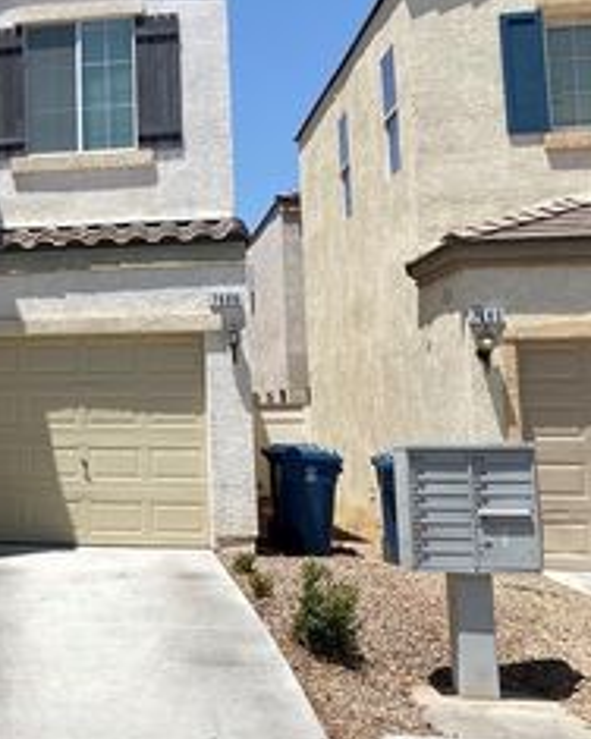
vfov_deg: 34.7
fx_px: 1181
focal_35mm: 54
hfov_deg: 24.5
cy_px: 307
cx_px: -179
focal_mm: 4.25
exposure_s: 1/3413
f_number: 1.8
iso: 32
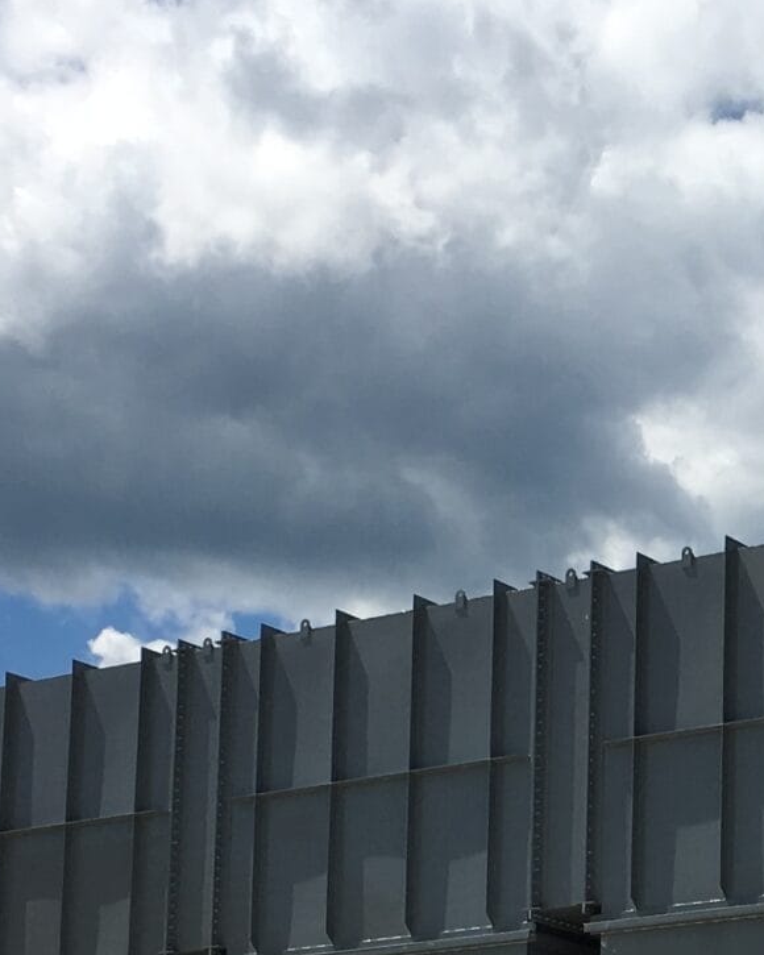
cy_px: 1071
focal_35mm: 100
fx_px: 2826
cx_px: 885
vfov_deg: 18.4
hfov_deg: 14.9
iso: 25
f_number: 2.2
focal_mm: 4.15
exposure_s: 1/3205
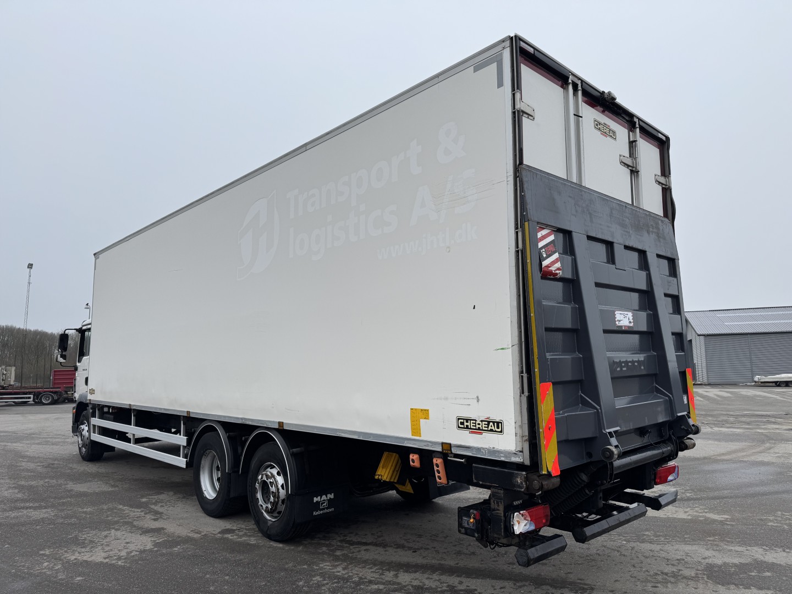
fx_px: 549
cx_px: 396
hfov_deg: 71.6
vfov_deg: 56.8
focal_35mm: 24
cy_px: 297
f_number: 1.78
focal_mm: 6.76
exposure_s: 1/912
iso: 80
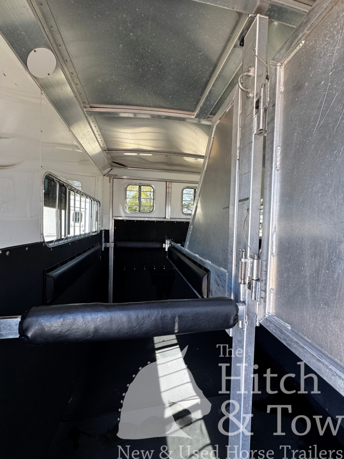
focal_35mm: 14
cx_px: 172
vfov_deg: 102.1
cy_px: 230
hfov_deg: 85.7
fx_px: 186
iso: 100
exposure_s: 1/99
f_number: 2.2
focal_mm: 2.22
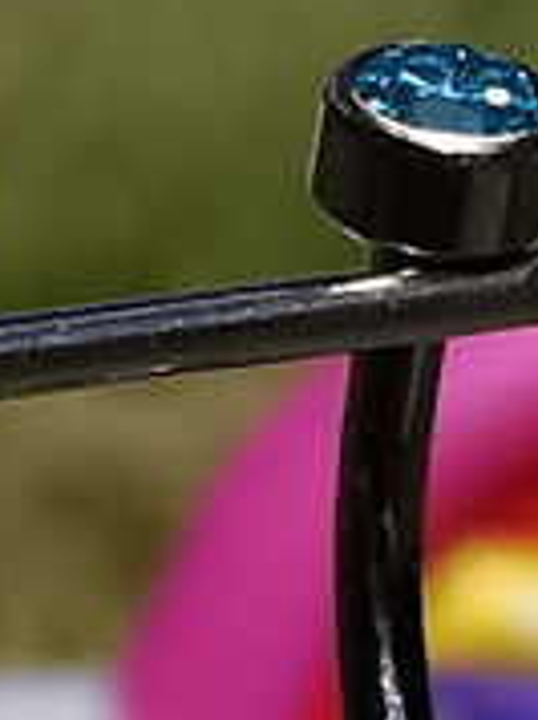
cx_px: -146
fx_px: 4902
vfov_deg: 8.4
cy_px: 481
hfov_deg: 6.2
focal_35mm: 236
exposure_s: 1/2217
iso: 50
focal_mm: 2.35
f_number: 2.2
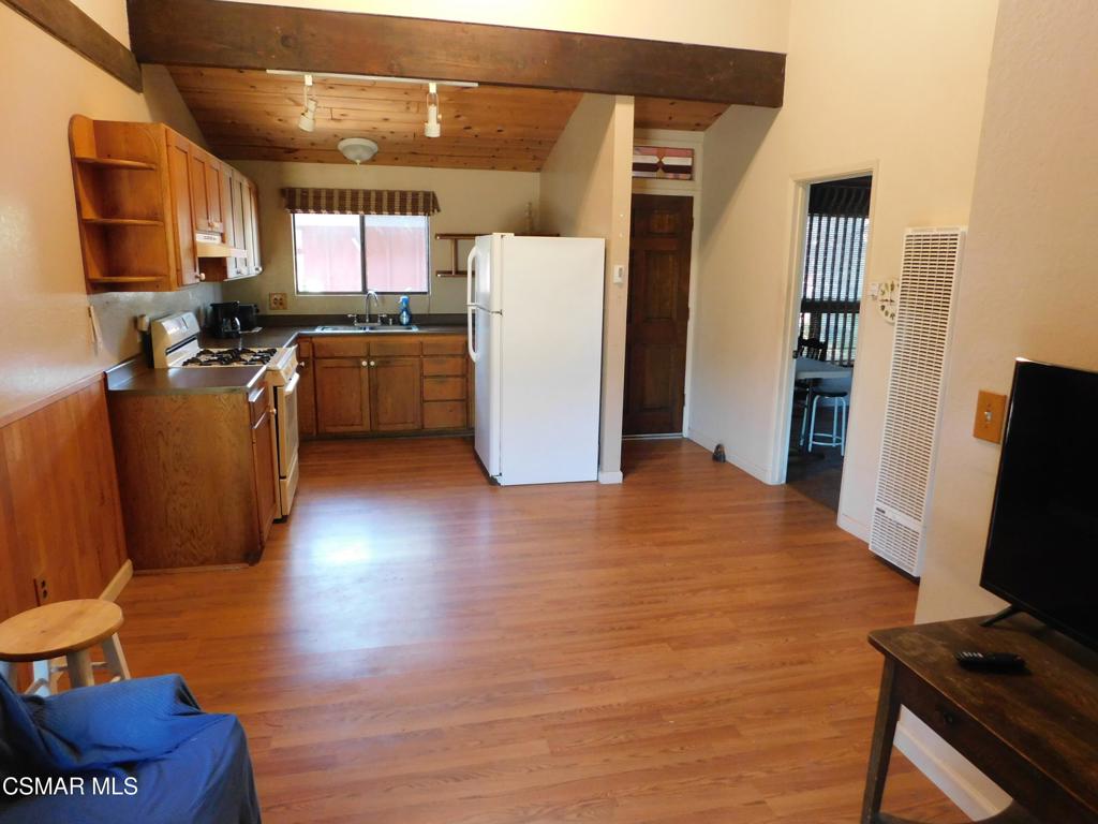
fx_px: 730
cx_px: 549
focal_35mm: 23
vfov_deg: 58.9
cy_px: 412
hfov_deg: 73.9
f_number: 3
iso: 400
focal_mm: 4
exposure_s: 1/20
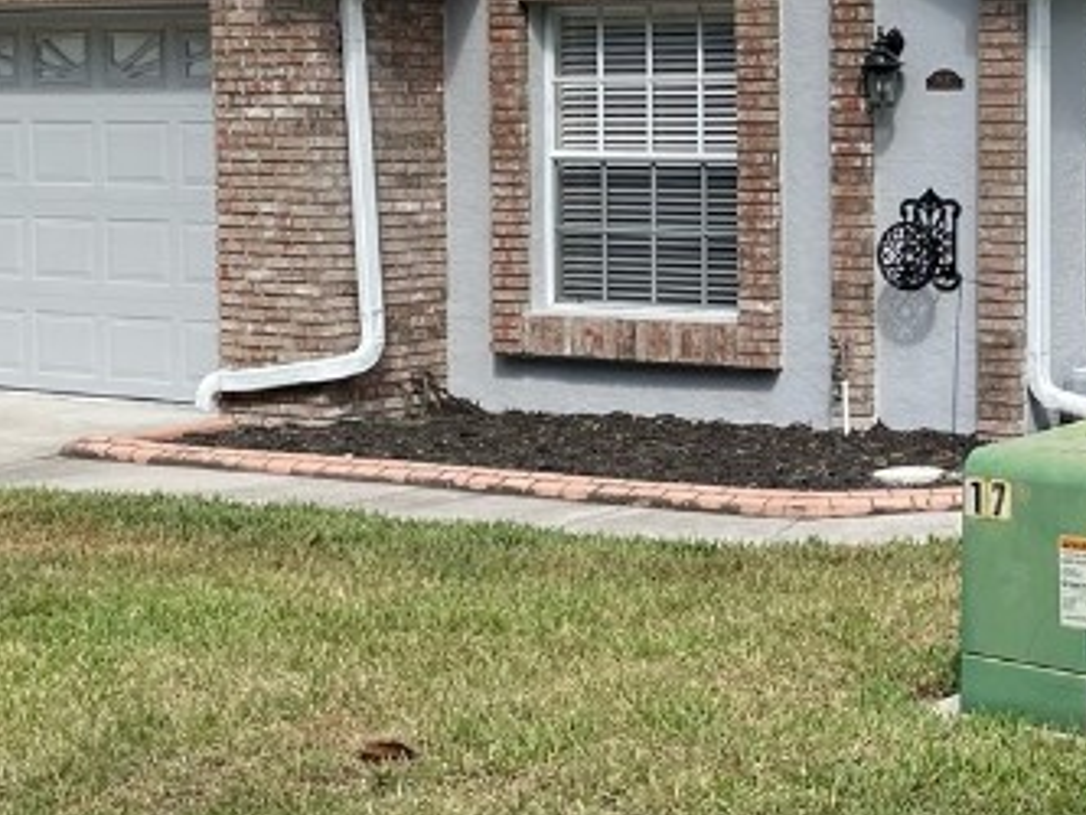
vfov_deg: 18.4
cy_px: 306
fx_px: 2511
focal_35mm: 80
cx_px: 926
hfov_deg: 23.9
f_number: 1.6
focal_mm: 4.2
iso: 50
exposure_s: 1/4292
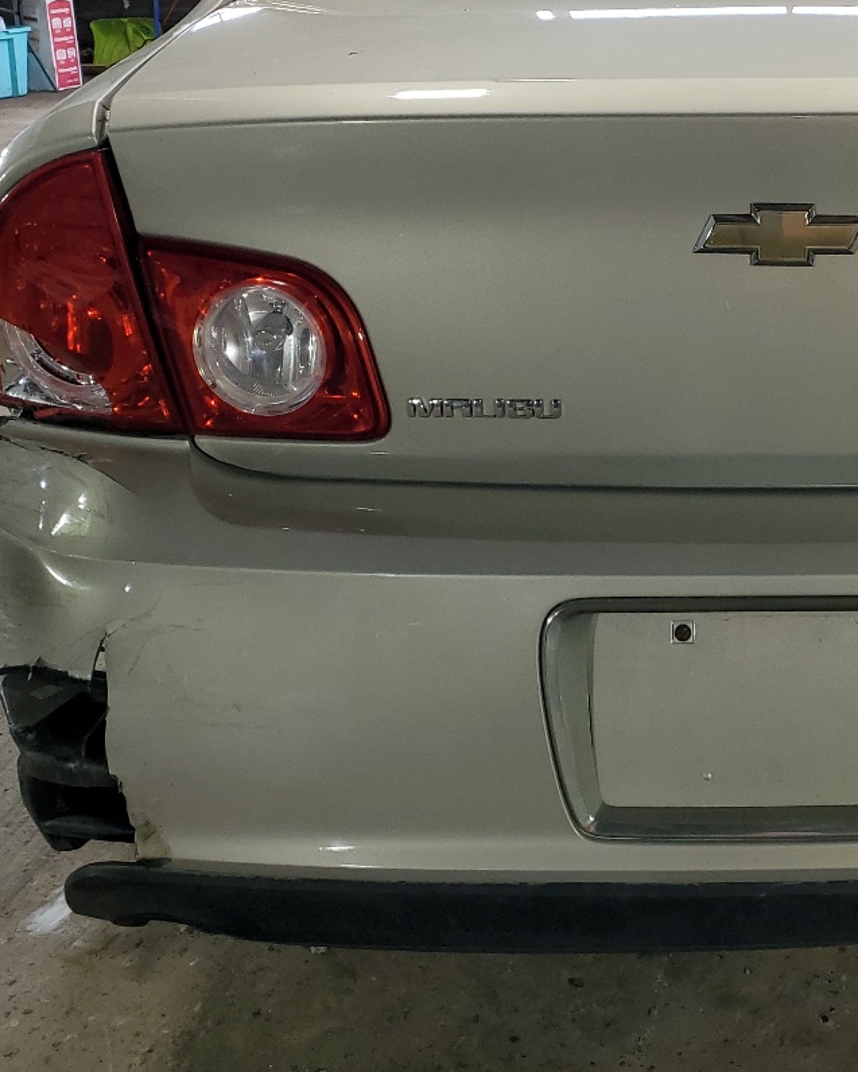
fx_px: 1619
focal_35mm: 51
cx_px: 799
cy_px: 368
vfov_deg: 36.3
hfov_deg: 28.4
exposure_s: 1/130
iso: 50
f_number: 1.5
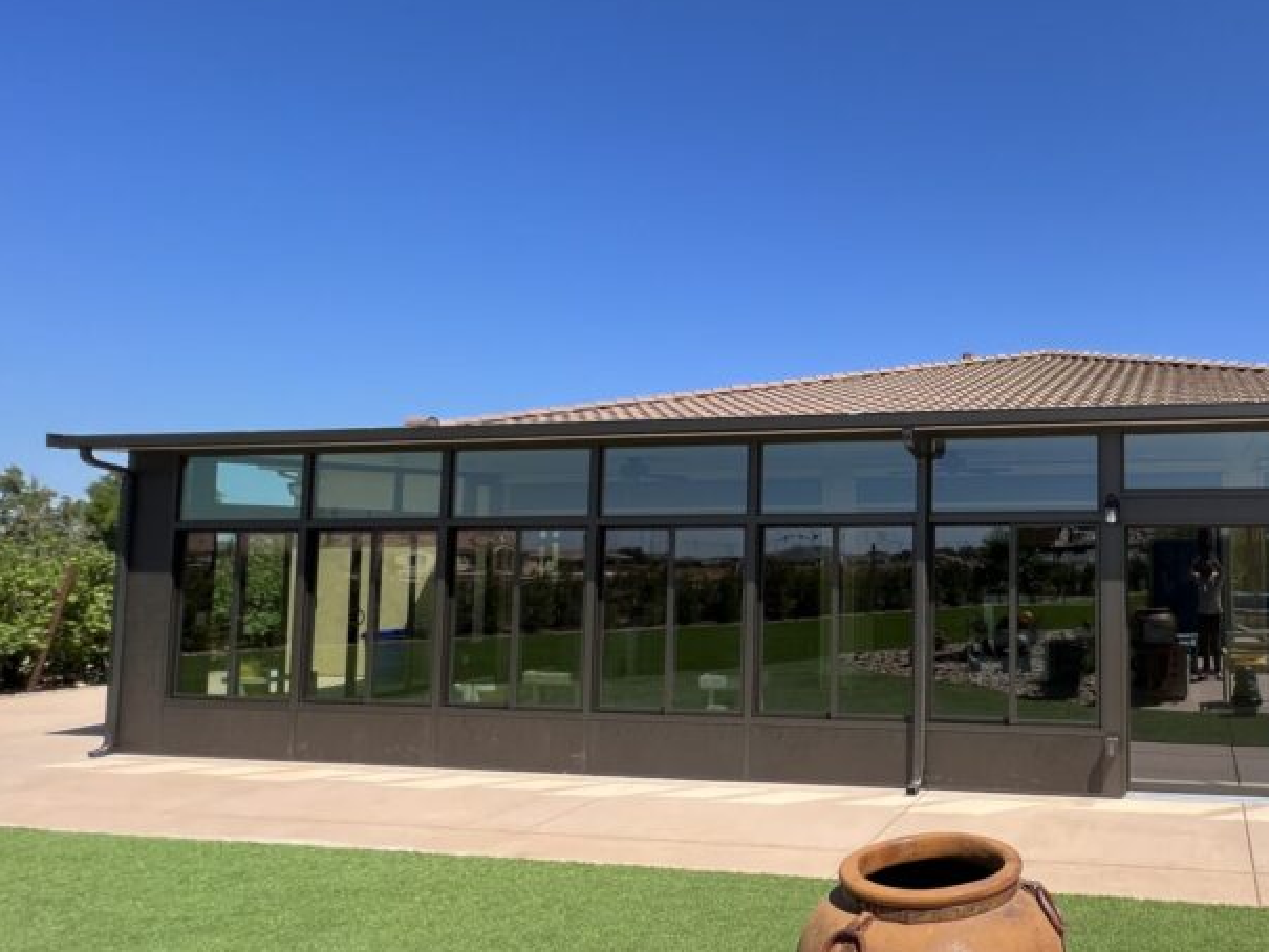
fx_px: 807
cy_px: 489
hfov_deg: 67.5
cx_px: 1053
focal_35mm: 22
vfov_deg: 61.1
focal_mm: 1.57
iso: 32
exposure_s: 1/1119
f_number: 1.8
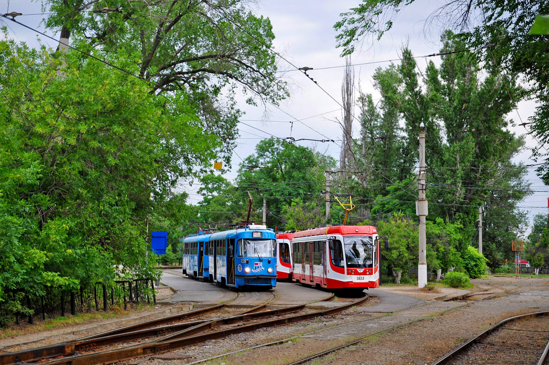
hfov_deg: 33.4
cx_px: 274
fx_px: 914
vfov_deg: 22.6
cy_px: 182
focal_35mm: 60
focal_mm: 40
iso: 220
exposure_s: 1/250
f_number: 5.6
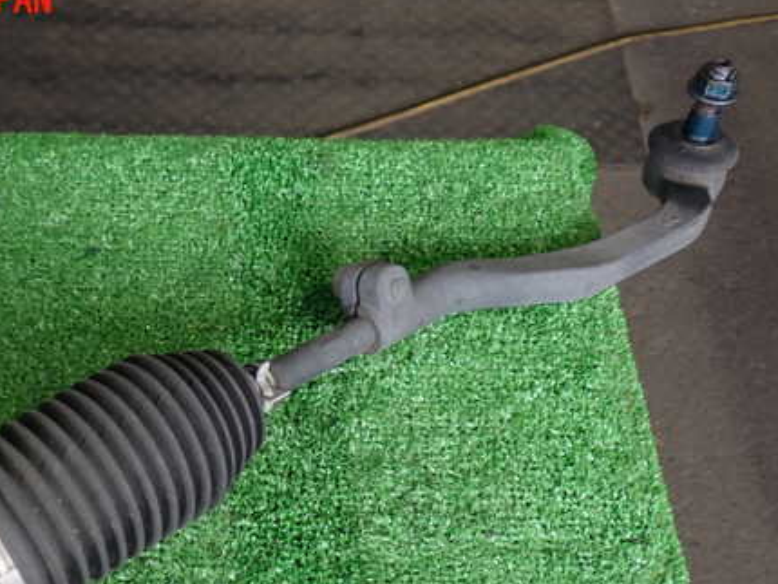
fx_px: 1192
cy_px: 385
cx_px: 266
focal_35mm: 53
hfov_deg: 35.8
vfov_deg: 27.4
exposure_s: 1/40
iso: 200
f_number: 2.7
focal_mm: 6.83
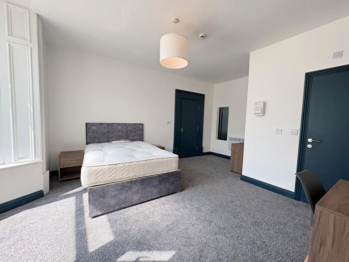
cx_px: 174
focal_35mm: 14
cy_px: 131
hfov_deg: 102.1
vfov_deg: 85.7
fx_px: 141
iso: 64
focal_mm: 2.22
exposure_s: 1/195
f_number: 2.2
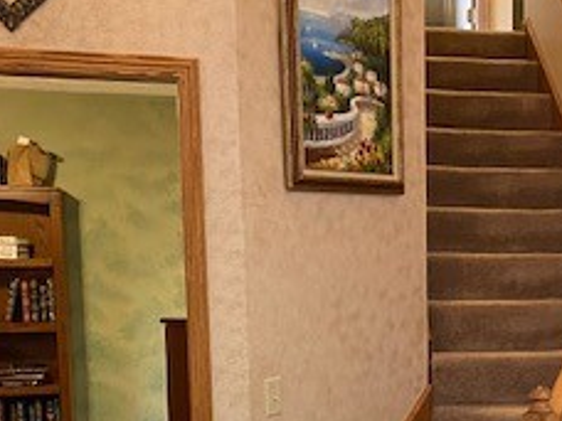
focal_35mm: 73
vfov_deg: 19.6
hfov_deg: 25.6
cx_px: 540
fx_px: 1185
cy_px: 426
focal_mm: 4.25
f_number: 1.8
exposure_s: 1/40
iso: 320
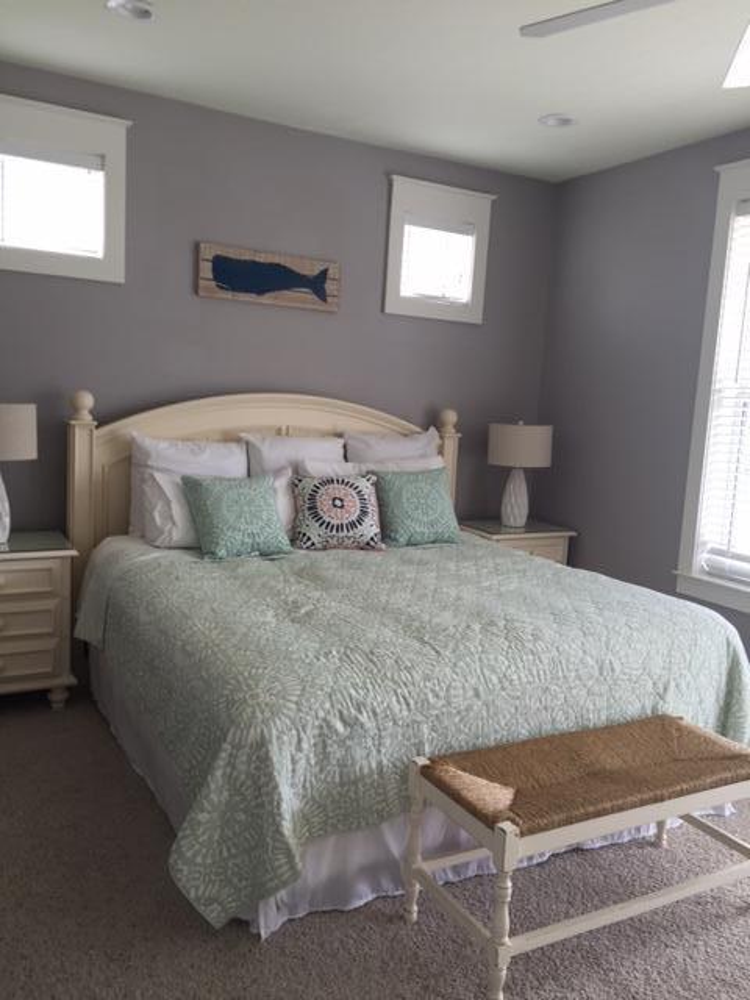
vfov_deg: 61.7
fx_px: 838
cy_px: 500
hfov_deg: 48.2
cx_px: 375
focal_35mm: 29
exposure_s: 1/60
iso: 40
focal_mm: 4.15
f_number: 2.2
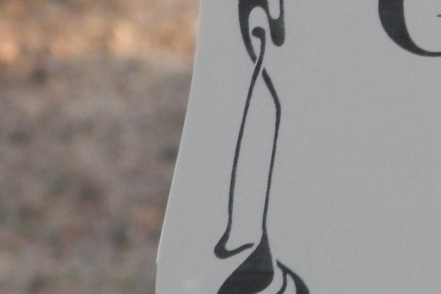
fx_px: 9911
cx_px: 715
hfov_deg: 2.5
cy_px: -3
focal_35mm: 809
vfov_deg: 1.7
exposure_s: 1/30
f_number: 5.1
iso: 200
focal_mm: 32.1
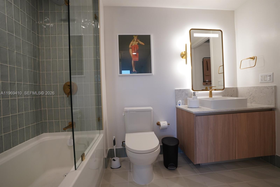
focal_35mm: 16
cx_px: 140
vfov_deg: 73.8
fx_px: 125
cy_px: 94
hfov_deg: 96.7
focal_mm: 16
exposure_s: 1/160
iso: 1000
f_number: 4
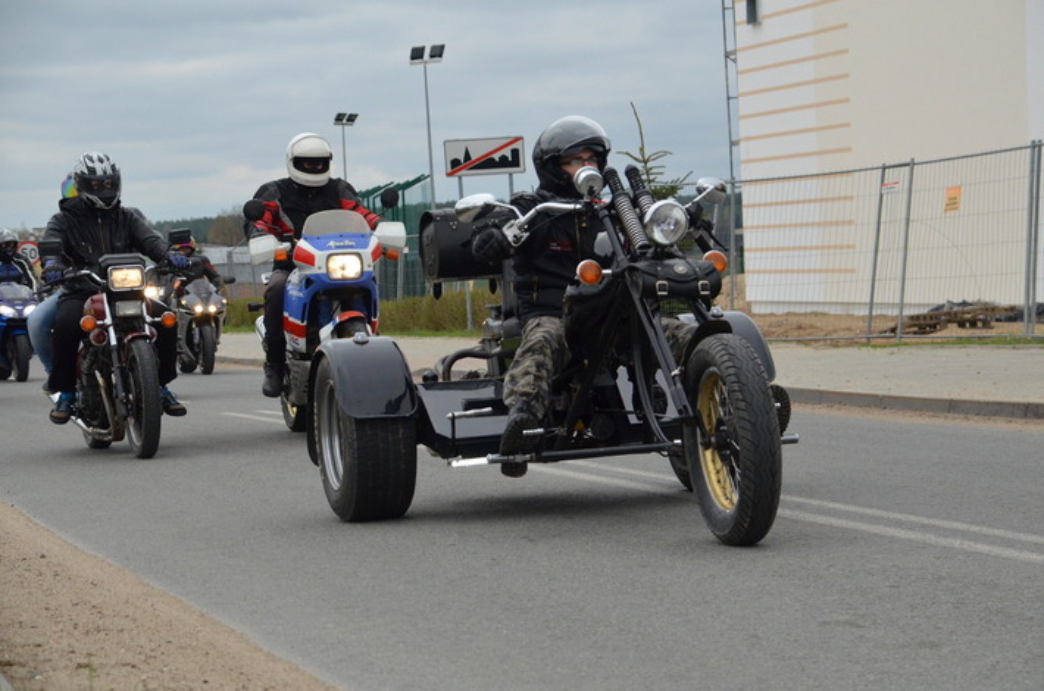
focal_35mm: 105
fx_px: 3038
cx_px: 522
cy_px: 346
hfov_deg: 19.5
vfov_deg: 13.0
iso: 1600
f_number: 5.6
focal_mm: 70
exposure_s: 1/4000
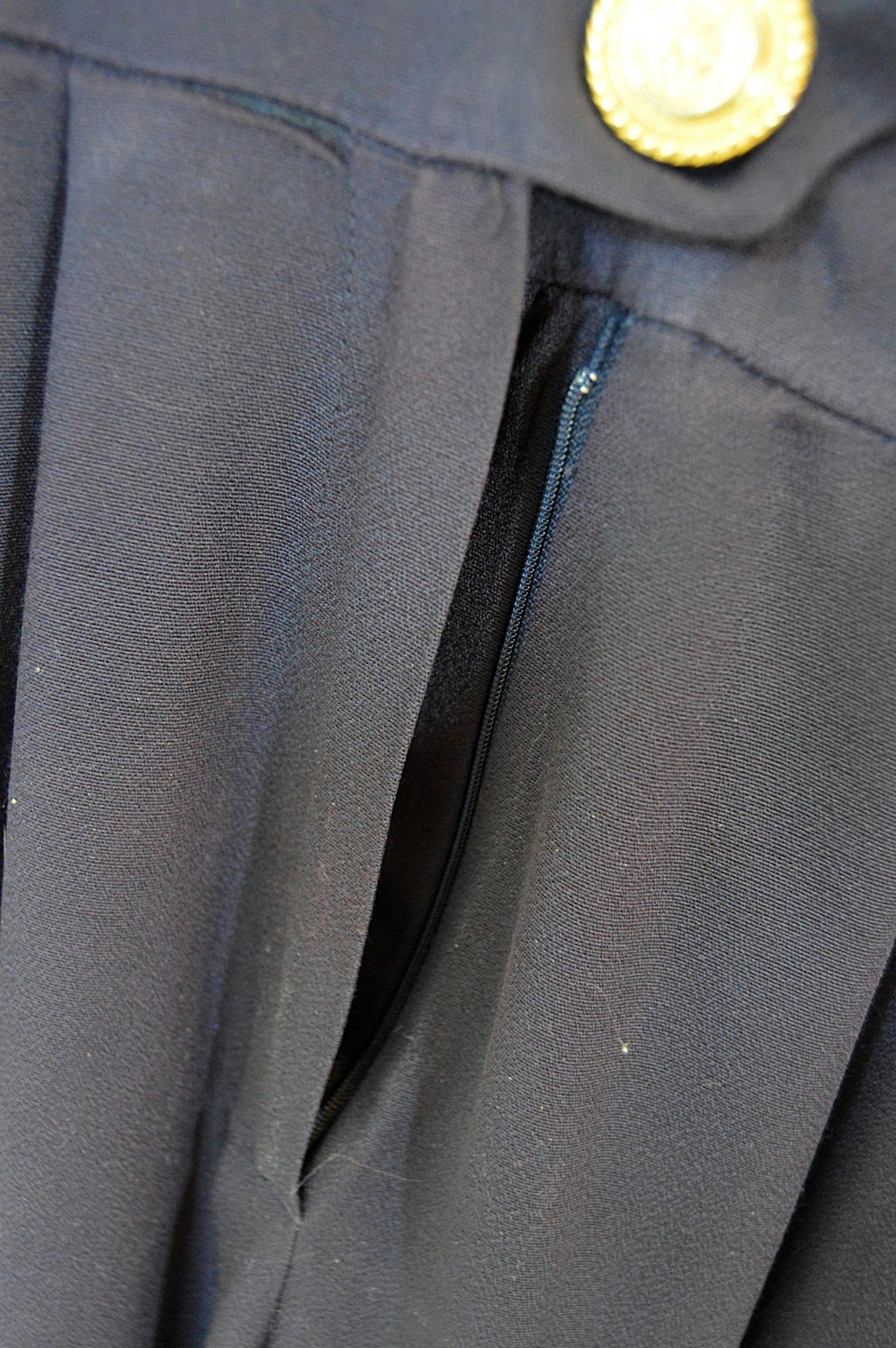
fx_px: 1346
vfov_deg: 53.2
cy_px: 674
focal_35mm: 36
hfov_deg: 36.8
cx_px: 448
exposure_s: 1/40
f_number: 3.8
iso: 3200
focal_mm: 24
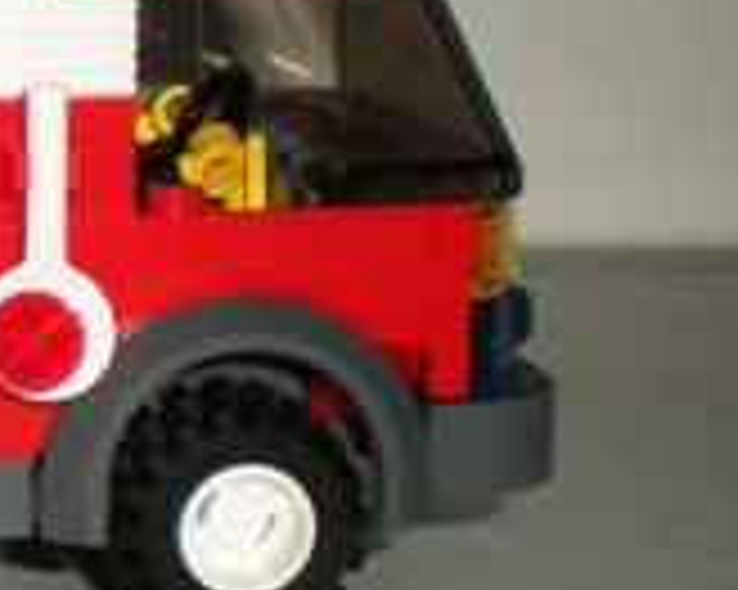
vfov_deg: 11.1
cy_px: 216
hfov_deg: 12.7
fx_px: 3034
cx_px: -542
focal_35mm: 139
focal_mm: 6.3
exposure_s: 1/60
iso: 64
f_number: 3.1
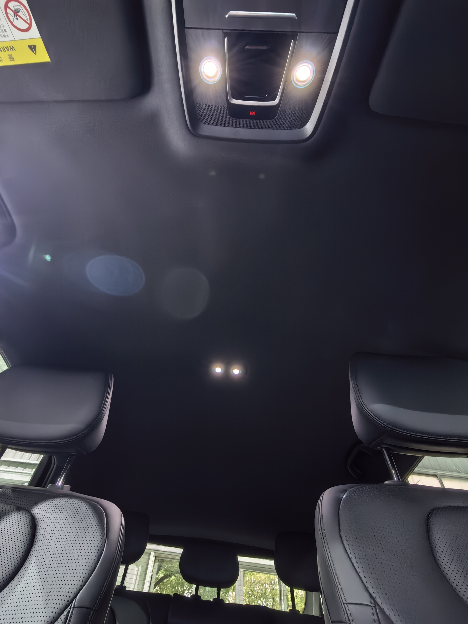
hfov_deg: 74.7
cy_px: 312
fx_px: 306
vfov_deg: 91.0
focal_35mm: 17
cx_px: 234
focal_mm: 1.95
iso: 1250
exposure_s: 1/10
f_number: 2.2
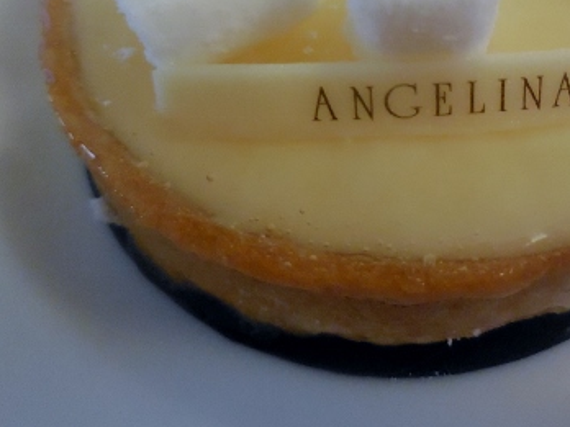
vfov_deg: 30.1
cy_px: 41
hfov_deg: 40.6
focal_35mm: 46
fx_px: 757
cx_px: 390
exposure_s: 1/25
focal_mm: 4.5
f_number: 3.3
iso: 400
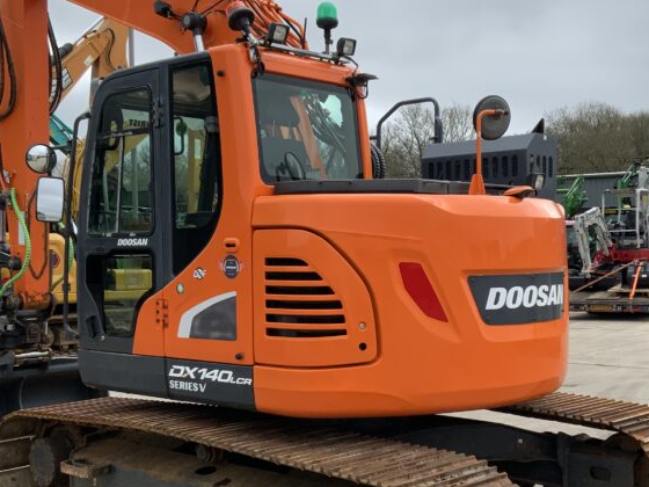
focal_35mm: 53
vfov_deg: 27.5
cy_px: 286
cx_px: 365
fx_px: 994
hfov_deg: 36.1
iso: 16
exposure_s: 1/1055
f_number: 1.8
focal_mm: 3
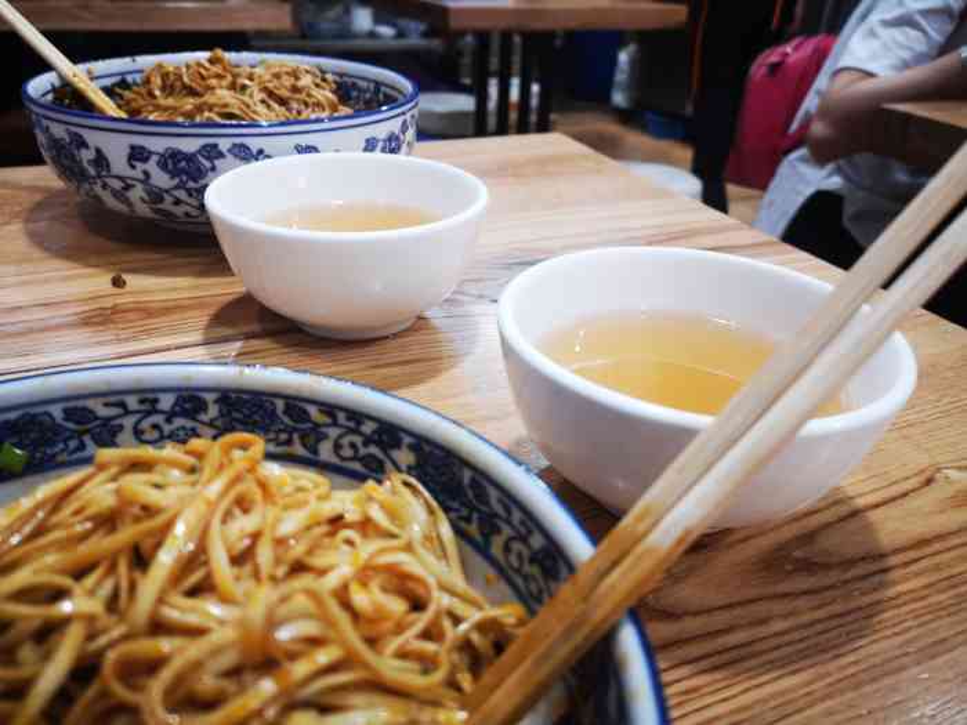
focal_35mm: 27
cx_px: 484
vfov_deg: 51.4
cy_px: 362
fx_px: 754
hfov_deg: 65.3
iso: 160
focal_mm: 3.95
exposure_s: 1/33.3
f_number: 1.8
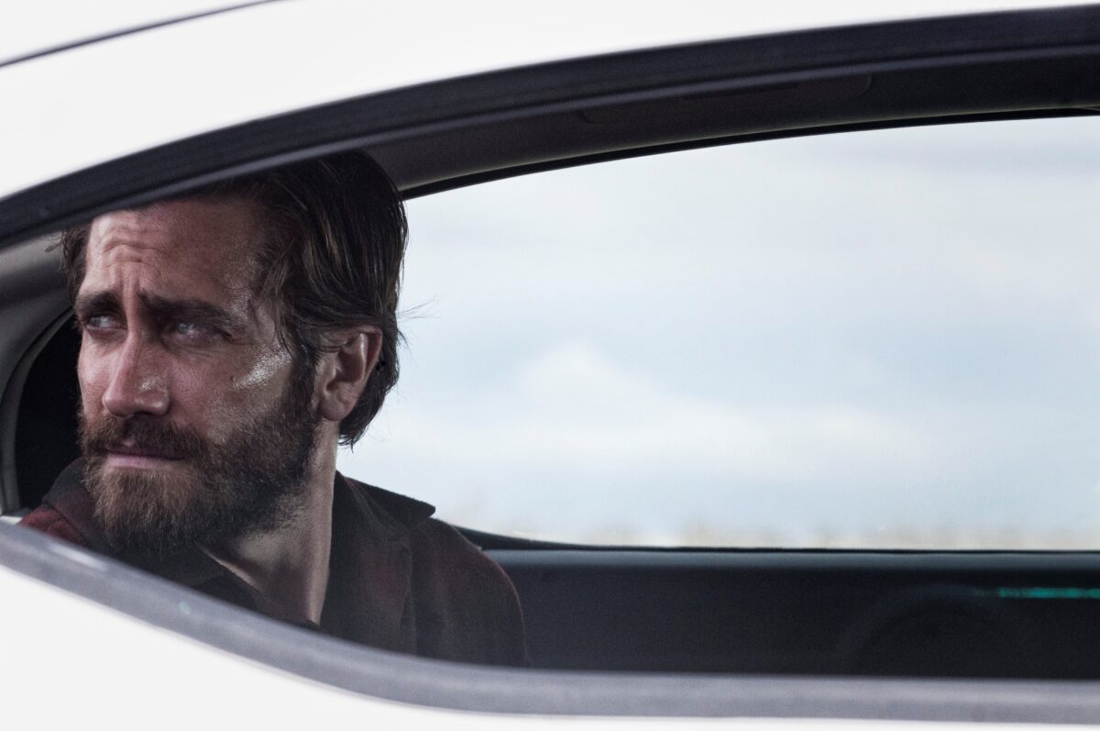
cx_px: 550
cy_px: 366
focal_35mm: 210
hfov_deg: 9.8
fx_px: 6409
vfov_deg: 6.5
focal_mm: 140
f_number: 9
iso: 500
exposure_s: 1/320
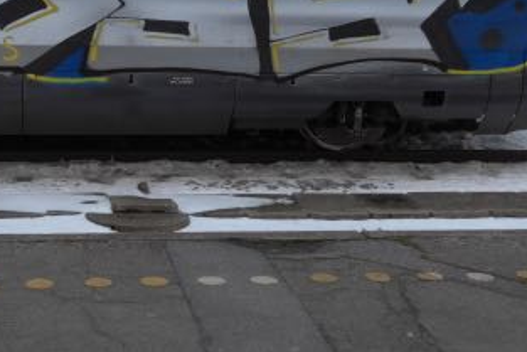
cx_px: 182
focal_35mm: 83
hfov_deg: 24.4
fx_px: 1216
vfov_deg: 16.3
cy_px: 40
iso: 125
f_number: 3.3
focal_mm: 10.7
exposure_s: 1/60
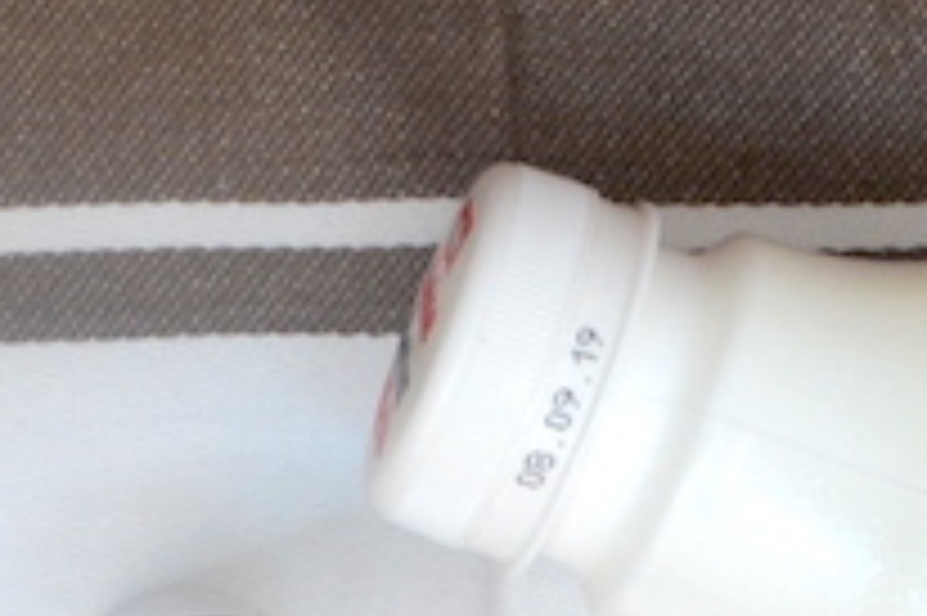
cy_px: -184
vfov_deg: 7.4
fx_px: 4732
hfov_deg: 11.2
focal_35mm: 184
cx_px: 243
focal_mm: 21
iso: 400
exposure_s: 1/80
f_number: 4.5
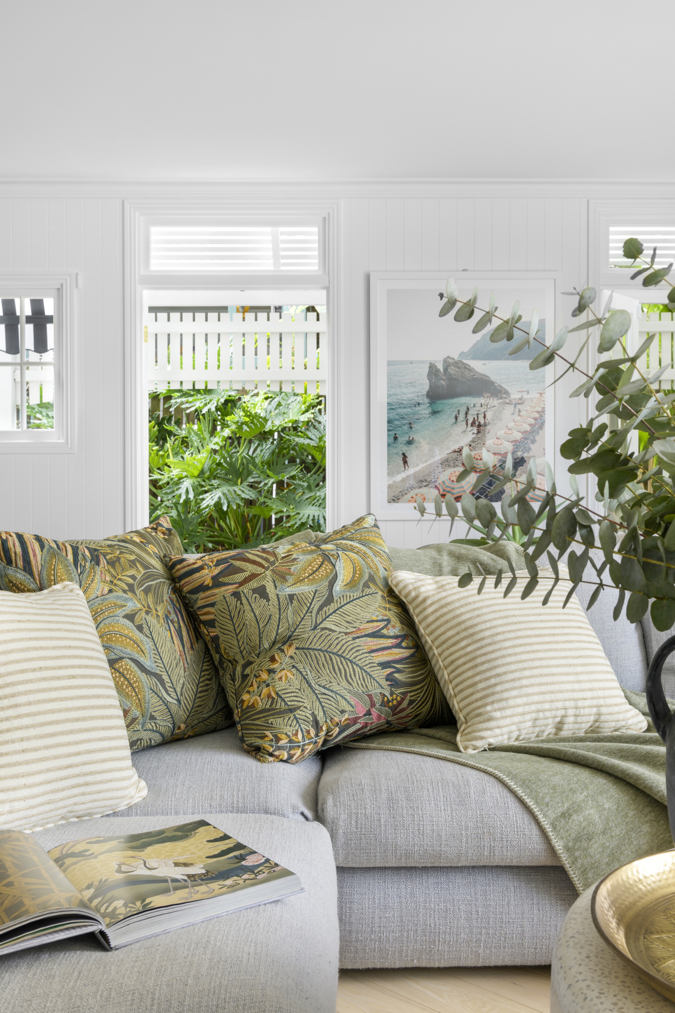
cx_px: 346
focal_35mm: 33
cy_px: 514
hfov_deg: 40.0
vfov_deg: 57.2
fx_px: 928
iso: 100
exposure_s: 1/3
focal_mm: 32
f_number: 8
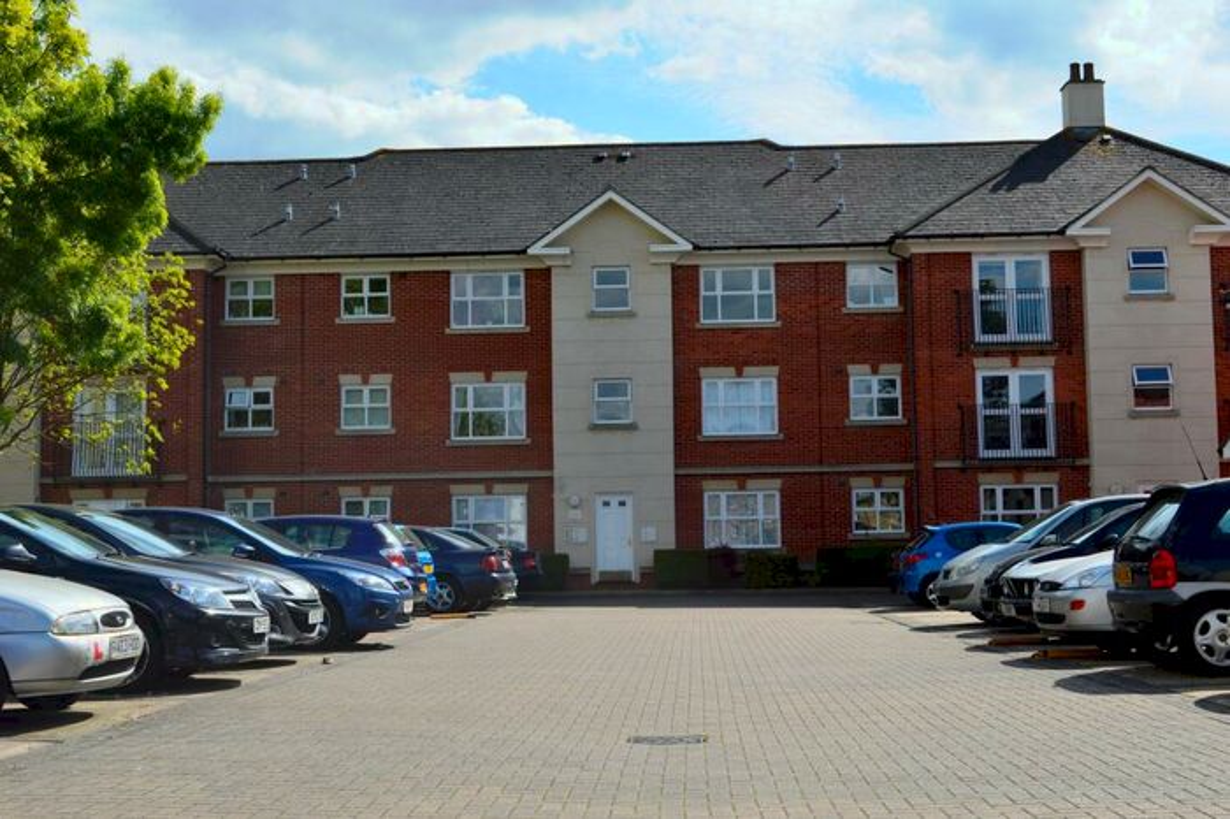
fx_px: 1639
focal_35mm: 48
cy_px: 410
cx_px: 615
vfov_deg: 28.0
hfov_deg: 41.1
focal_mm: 32
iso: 320
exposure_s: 1/500
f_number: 11
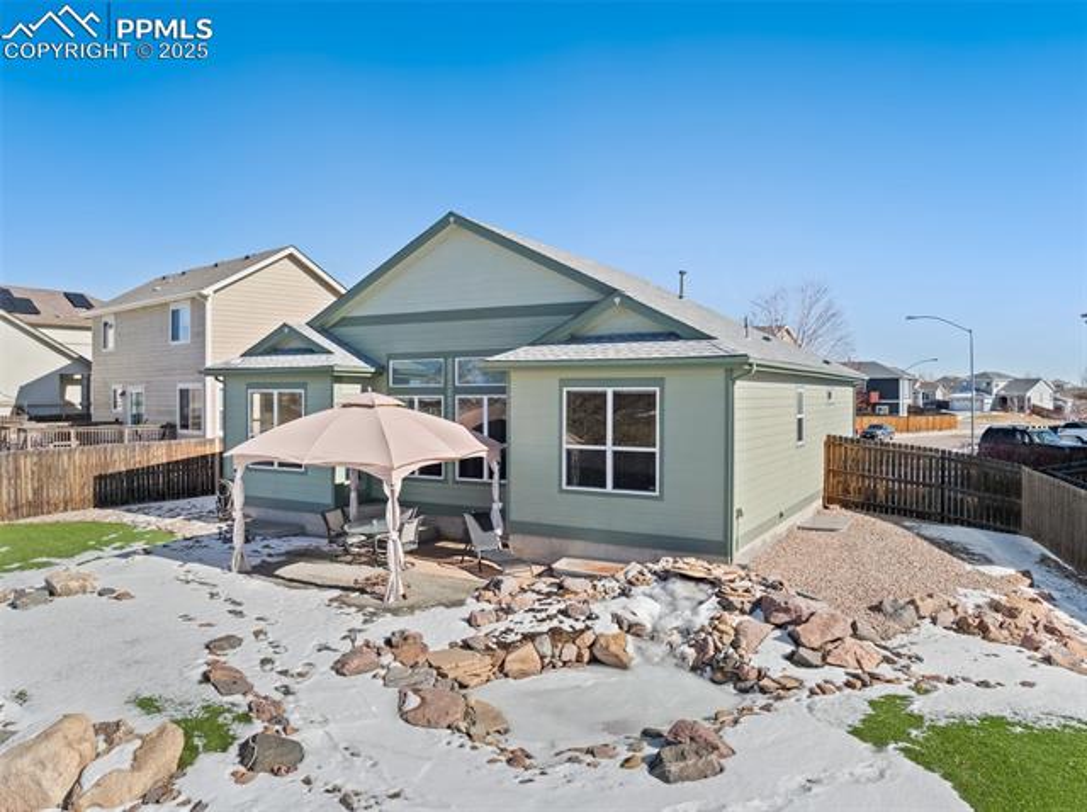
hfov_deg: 71.7
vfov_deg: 56.7
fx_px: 753
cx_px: 544
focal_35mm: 24
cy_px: 406
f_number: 2.8
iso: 110
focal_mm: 12.29
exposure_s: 1/2500
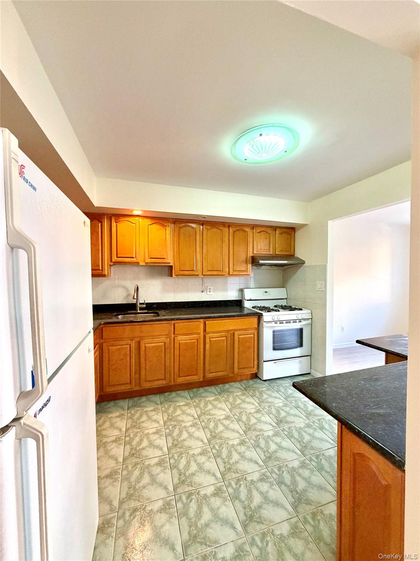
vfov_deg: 102.1
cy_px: 280
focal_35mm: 14
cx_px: 210
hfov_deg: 85.7
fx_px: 226
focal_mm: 2.22
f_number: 2.2
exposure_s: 1/60
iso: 250
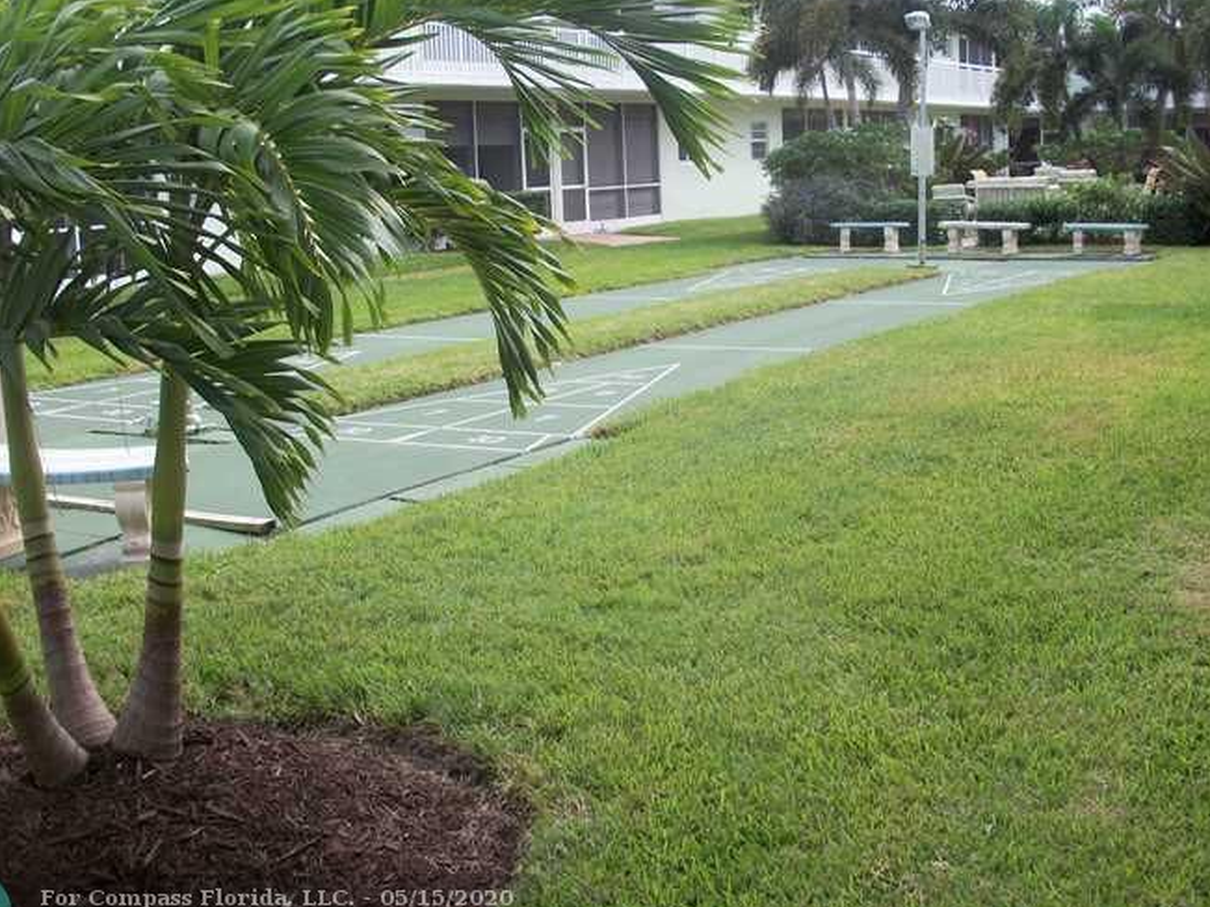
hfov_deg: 43.8
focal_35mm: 43
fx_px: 1503
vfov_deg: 33.5
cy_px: 390
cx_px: 680
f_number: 3.1
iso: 80
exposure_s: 1/500
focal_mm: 6.3
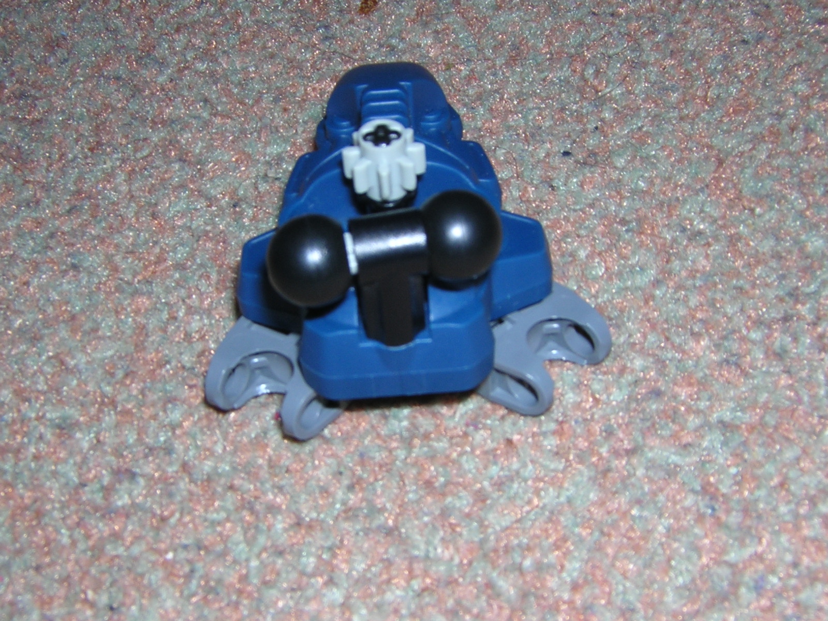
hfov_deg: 31.2
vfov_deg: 23.7
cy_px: 310
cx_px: 414
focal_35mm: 62
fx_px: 1483
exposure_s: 1/60.1
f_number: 6.8
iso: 100
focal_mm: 8.1
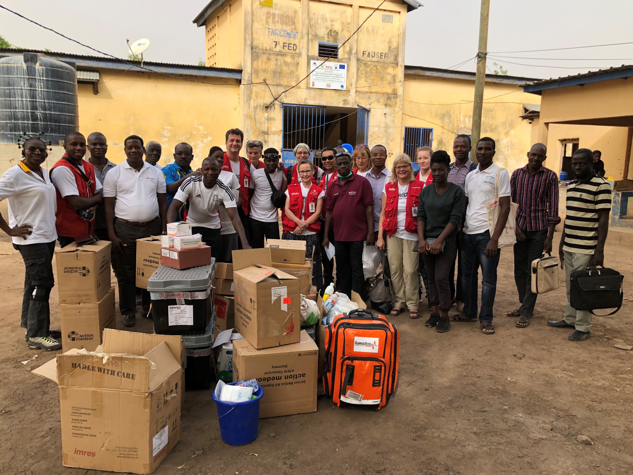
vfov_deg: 49.7
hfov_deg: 63.4
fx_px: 512
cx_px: 316
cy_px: 238
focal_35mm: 28
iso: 20
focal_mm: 4
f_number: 1.8
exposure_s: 1/827
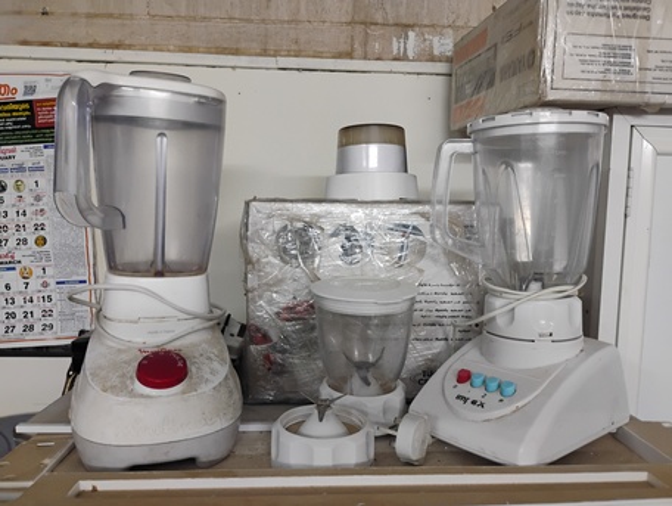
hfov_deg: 63.4
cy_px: 253
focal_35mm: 28
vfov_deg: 49.8
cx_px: 336
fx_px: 544
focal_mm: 4.26
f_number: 1.8
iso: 1178
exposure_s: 1/30
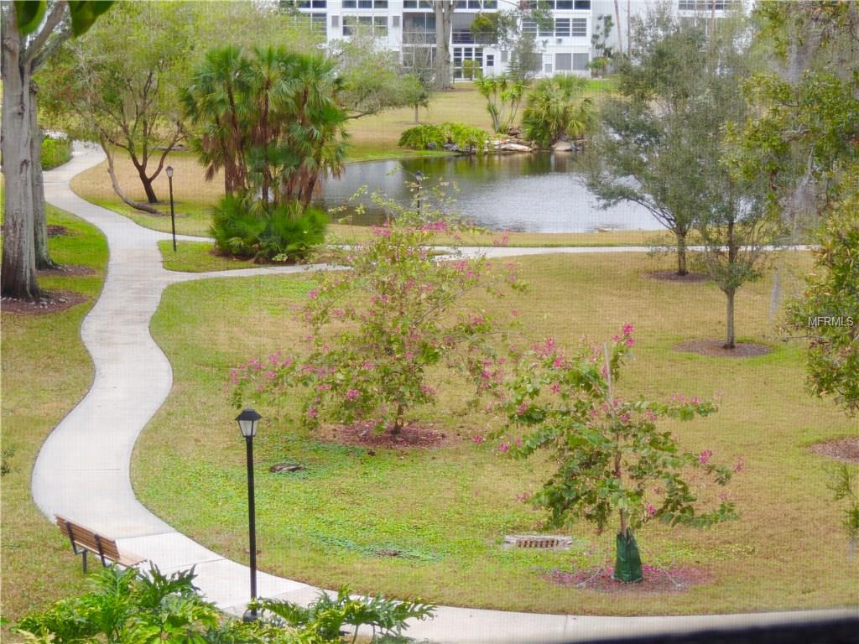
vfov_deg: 17.4
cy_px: 322
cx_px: 430
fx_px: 2109
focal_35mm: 85
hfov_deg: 23.0
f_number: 4
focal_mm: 15.1
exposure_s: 1/125
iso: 100
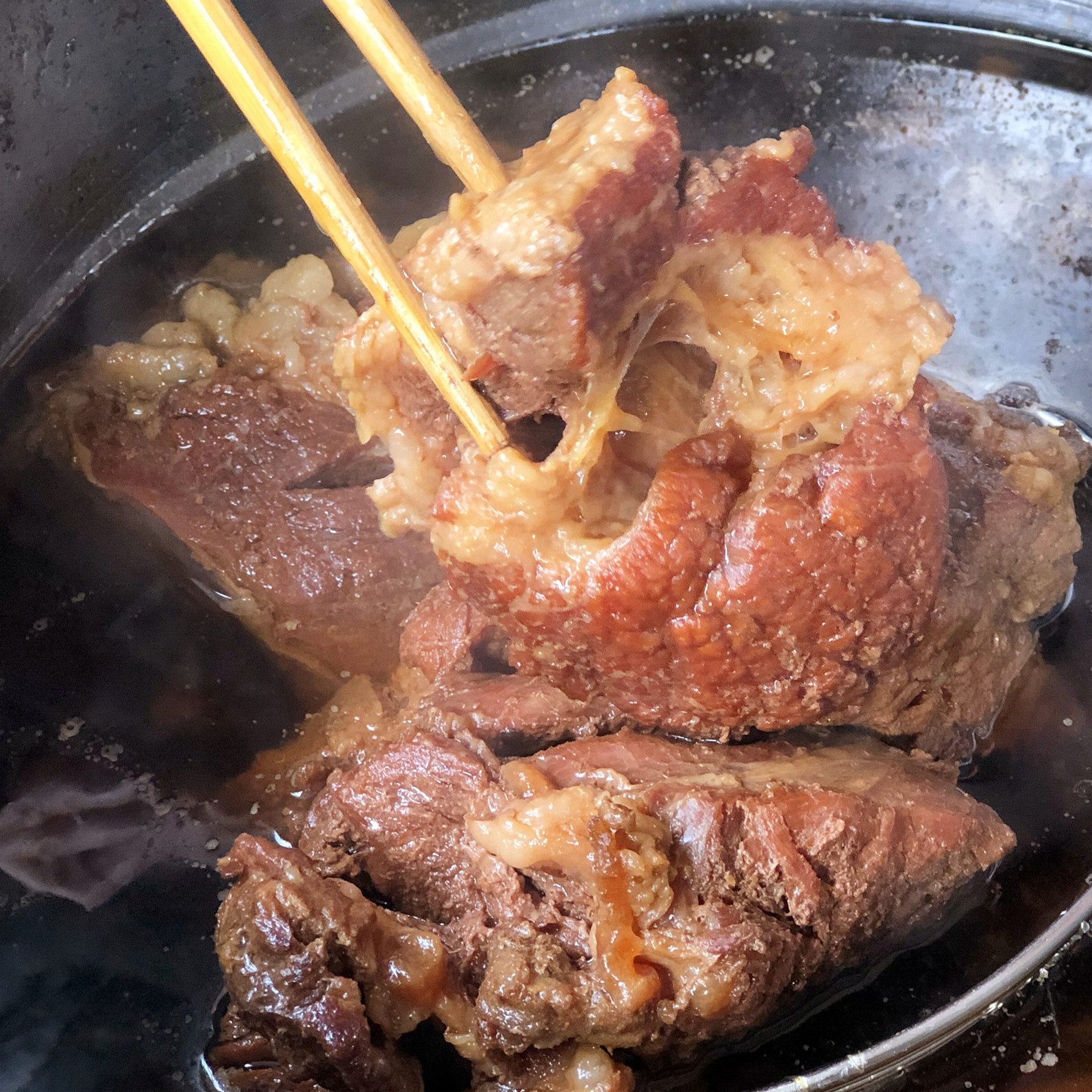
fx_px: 2820
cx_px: 660
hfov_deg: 21.9
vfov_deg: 21.9
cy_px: 541
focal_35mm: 79
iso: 125
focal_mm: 6.6
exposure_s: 1/30
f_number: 2.8
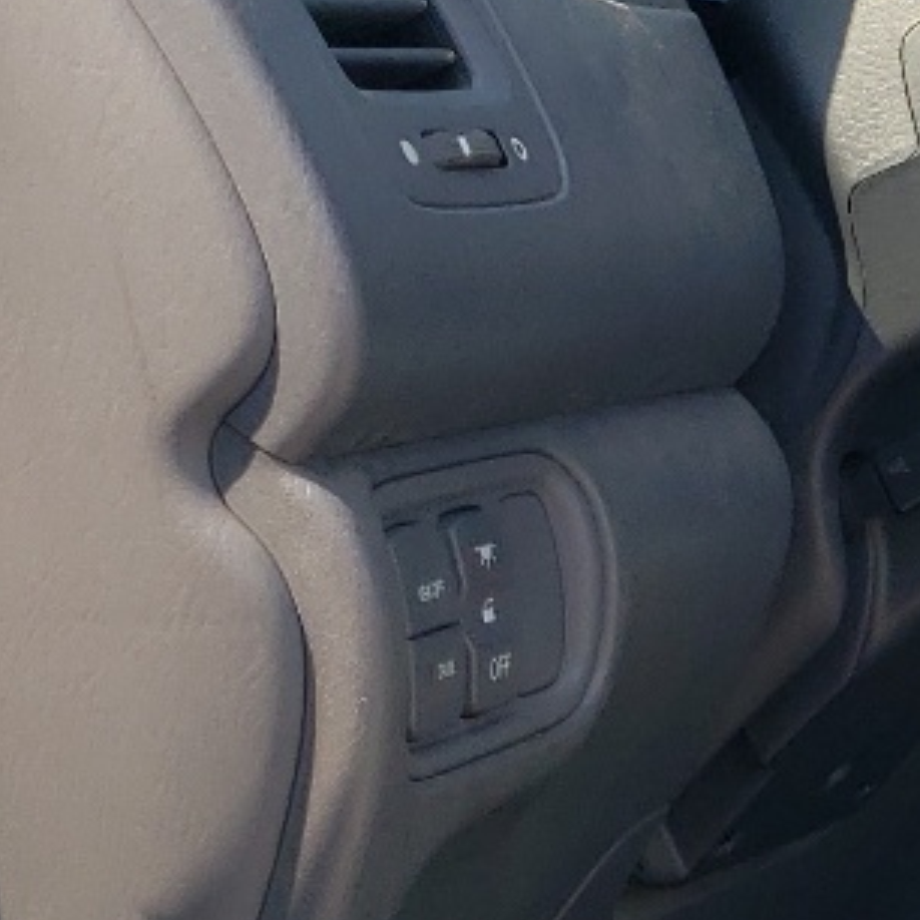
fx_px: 3608
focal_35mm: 120
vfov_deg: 14.5
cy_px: 604
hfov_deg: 12.9
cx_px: 1771
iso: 50
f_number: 1.5
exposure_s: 1/1111
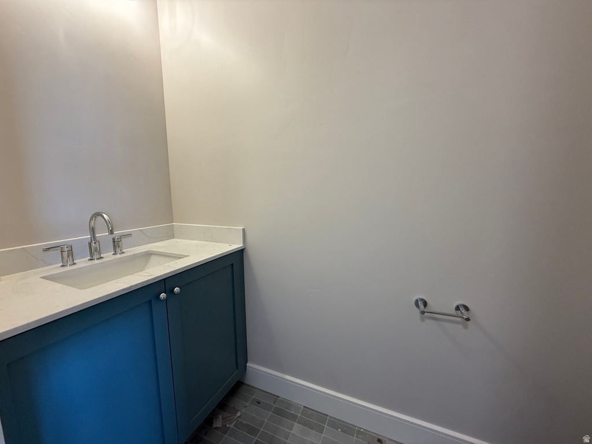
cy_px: 222
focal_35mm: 14
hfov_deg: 102.1
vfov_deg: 85.7
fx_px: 239
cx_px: 296
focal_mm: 2.22
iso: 250
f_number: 2.2
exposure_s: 1/120
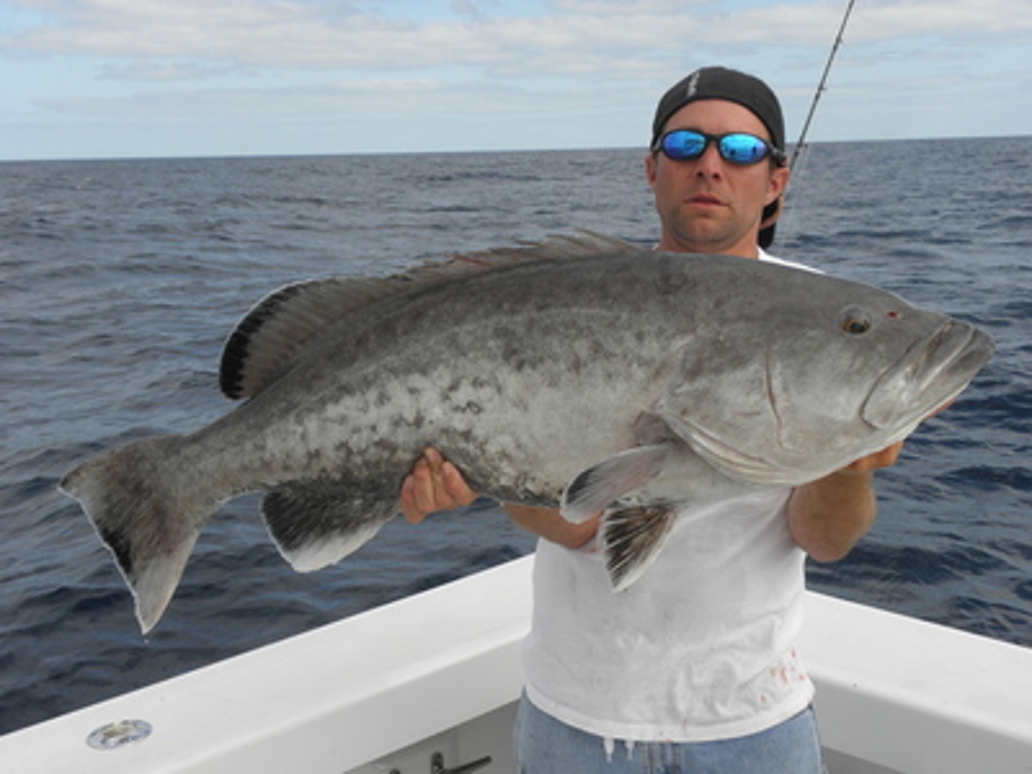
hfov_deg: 41.2
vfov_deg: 31.5
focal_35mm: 46
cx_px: 516
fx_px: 1371
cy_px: 387
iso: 64
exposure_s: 1/200
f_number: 5.6
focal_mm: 8.19
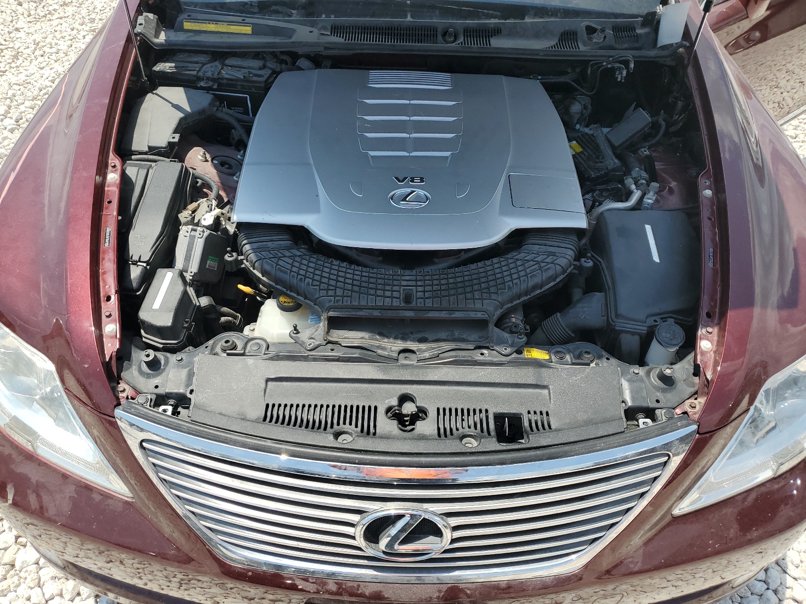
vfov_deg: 53.1
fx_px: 605
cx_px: 403
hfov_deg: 67.3
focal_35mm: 26
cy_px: 302
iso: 50
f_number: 1.5
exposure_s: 1/2500
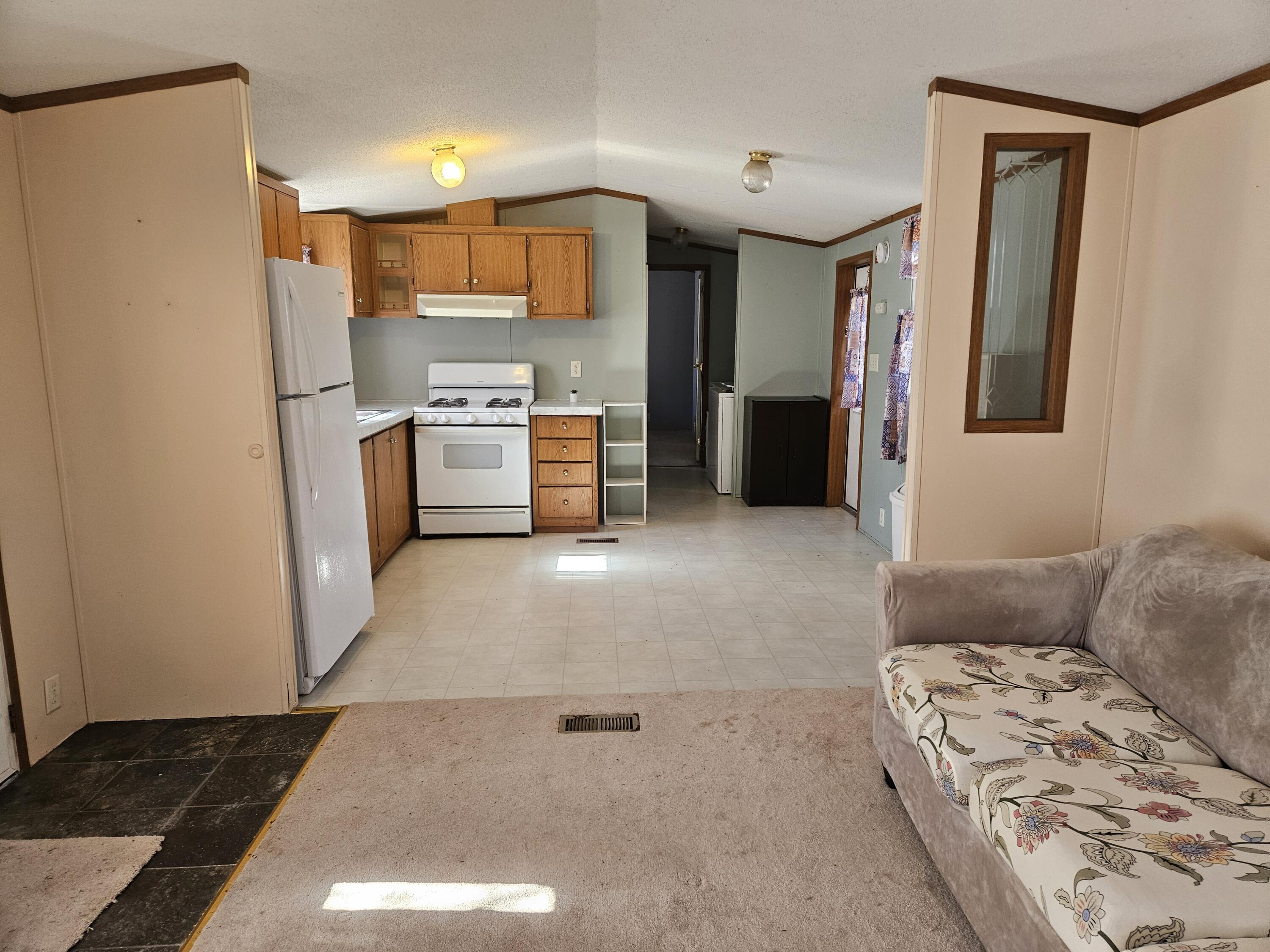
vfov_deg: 58.9
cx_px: 635
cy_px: 476
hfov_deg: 73.9
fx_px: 844
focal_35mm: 23
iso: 250
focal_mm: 5.4
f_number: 1.8
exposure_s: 1/170
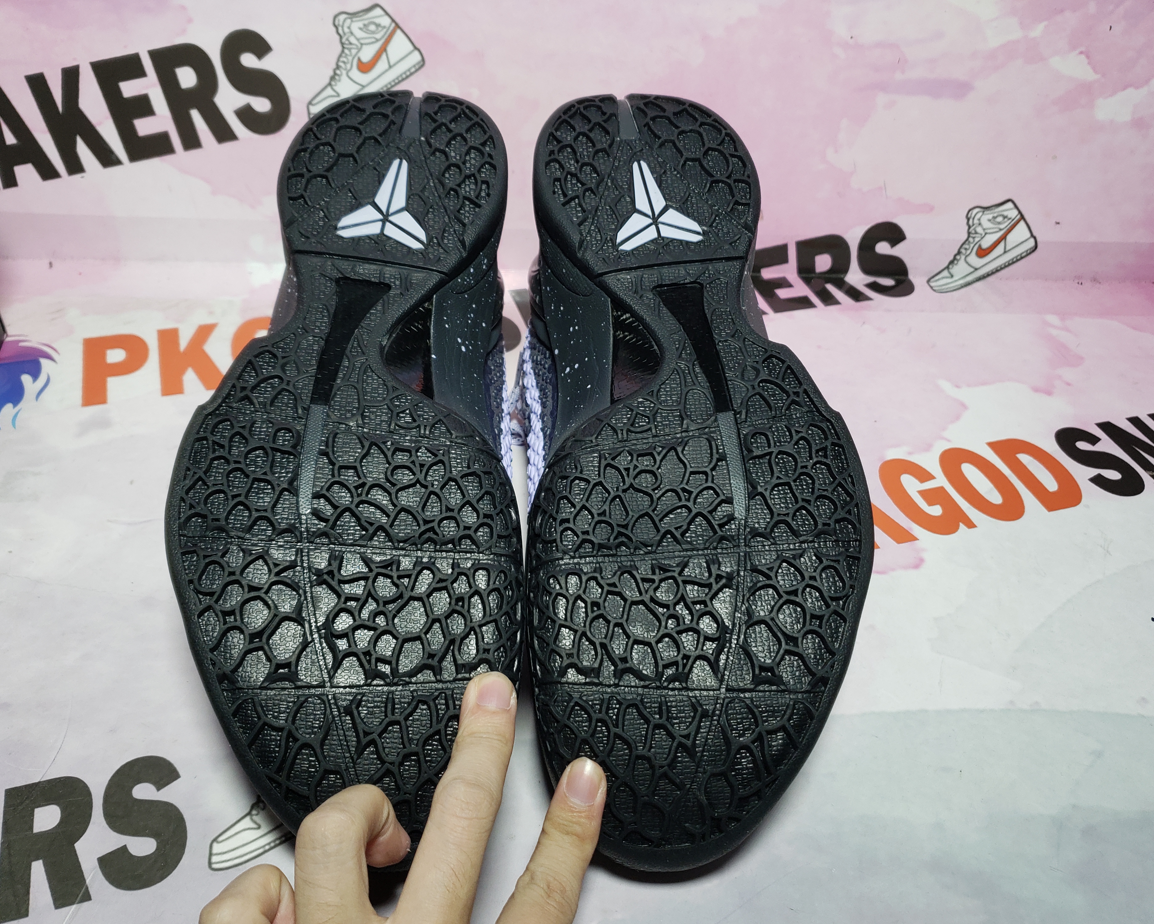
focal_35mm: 28
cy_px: 477
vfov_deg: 51.5
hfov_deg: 62.2
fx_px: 956
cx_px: 549
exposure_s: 1/360
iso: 50
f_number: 1.5
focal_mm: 4.3
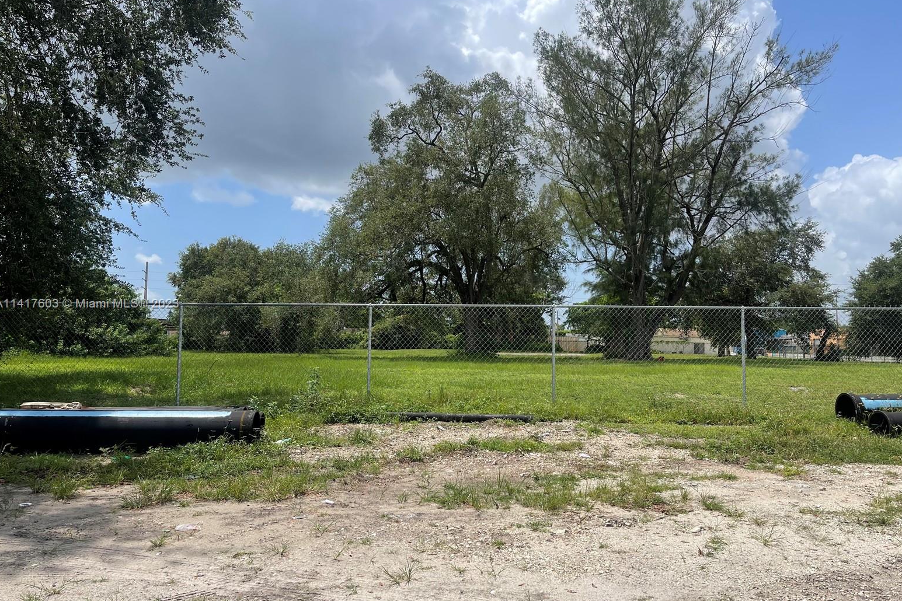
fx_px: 702
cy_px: 305
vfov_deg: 46.4
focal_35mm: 28
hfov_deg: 65.5
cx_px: 459
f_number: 1.6
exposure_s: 1/3922
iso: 32
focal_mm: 5.1
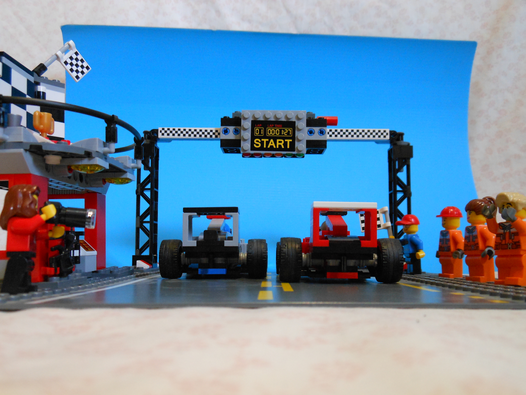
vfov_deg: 42.9
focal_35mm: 33
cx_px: 263
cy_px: 198
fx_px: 501
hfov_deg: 55.4
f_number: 3.5
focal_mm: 6
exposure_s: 1/10
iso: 400
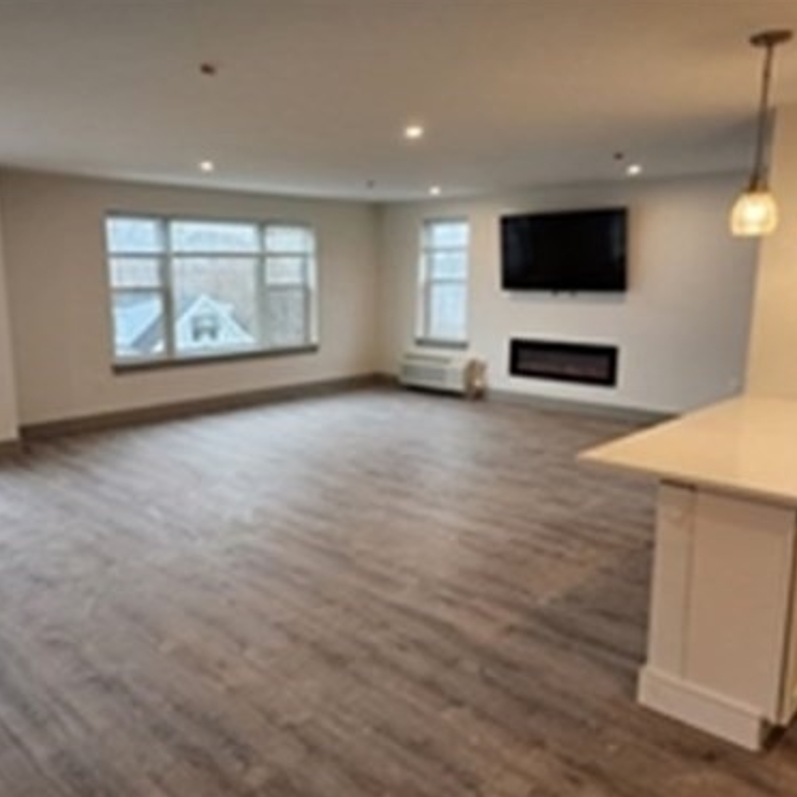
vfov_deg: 57.3
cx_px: 339
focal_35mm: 28
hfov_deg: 57.1
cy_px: 403
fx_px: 729
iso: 160
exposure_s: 1/120
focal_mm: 6.4
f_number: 1.8
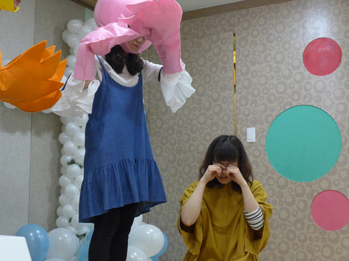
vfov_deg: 24.4
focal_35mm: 60
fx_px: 605
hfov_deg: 32.2
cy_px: 130
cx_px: 174
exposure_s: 1/400
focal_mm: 11.8
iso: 1000
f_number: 2
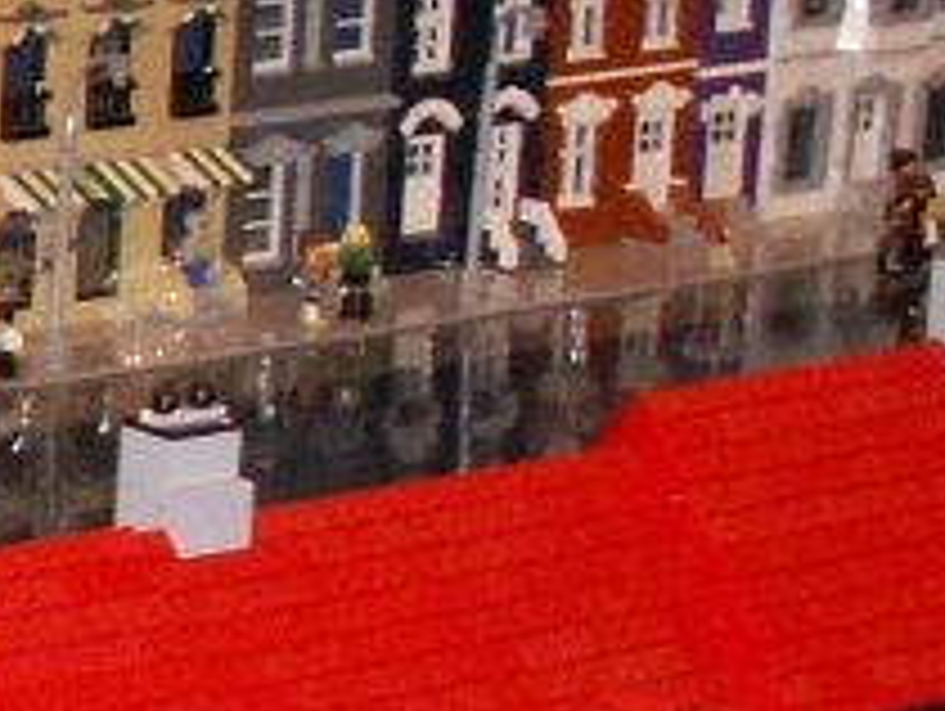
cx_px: -1384
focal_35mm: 227
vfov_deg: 6.6
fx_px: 6204
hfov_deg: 8.0
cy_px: 536
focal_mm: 5.86
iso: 160
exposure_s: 1/60
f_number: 2.8
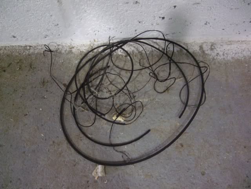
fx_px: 276
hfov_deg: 49.0
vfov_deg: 37.7
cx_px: 126
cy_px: 94
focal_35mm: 38
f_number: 2.8
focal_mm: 7.9
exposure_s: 1/80
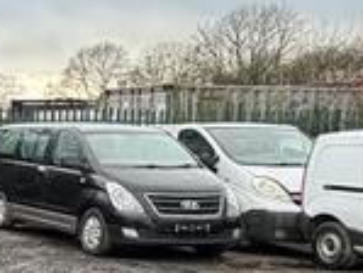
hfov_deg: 18.6
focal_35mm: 84
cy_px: 166
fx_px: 882
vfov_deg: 17.6
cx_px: -270
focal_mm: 2.22
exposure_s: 1/99
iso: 100
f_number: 2.2
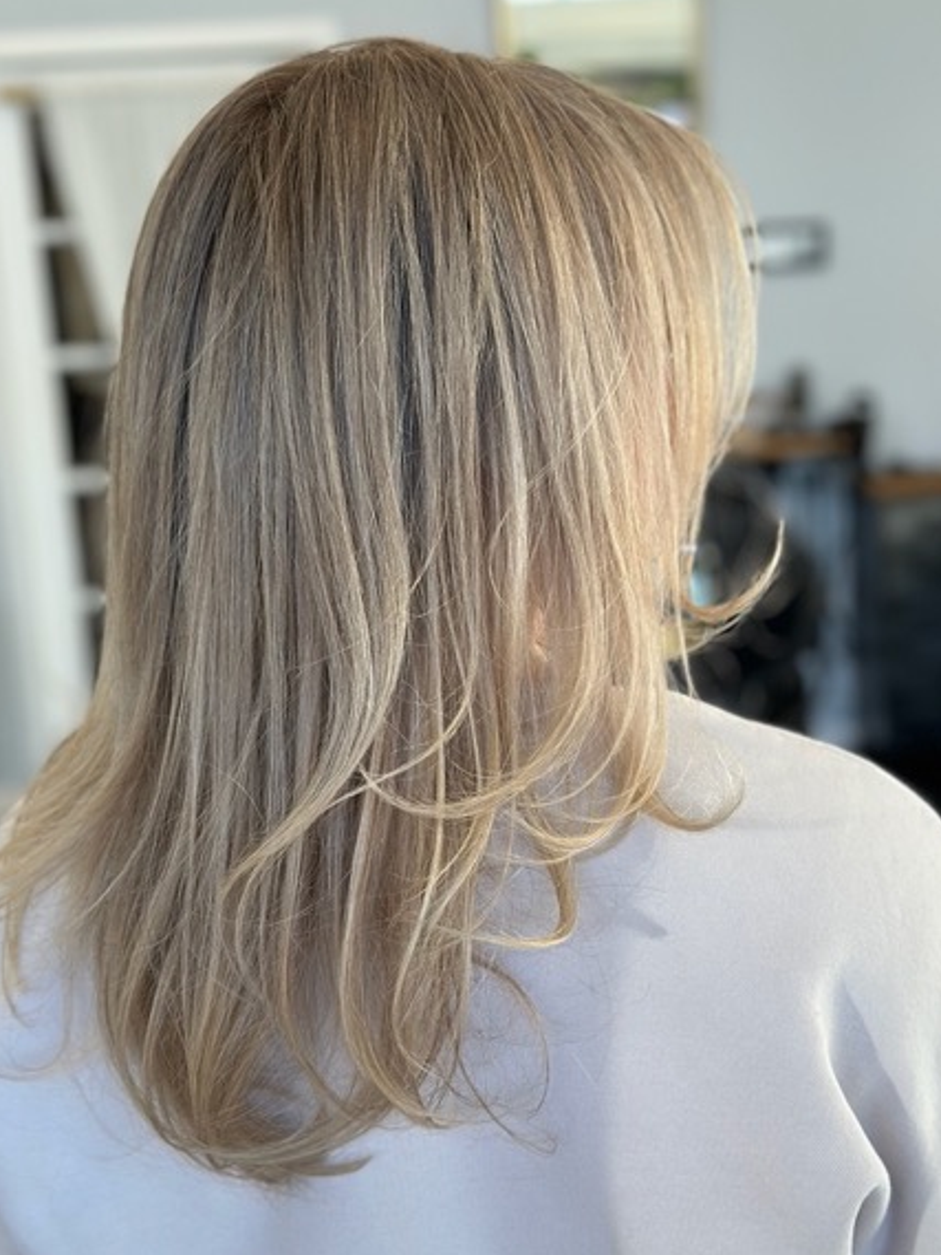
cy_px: 626
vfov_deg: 35.5
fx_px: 1957
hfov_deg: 27.0
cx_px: 511
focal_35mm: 54
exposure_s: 1/254
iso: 80
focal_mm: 6.86
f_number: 1.78
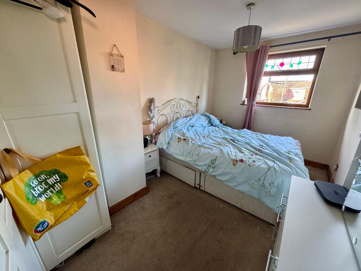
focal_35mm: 14
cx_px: 180
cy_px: 136
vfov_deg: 85.7
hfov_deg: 102.1
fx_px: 146
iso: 320
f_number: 2.2
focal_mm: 2.22
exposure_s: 1/98
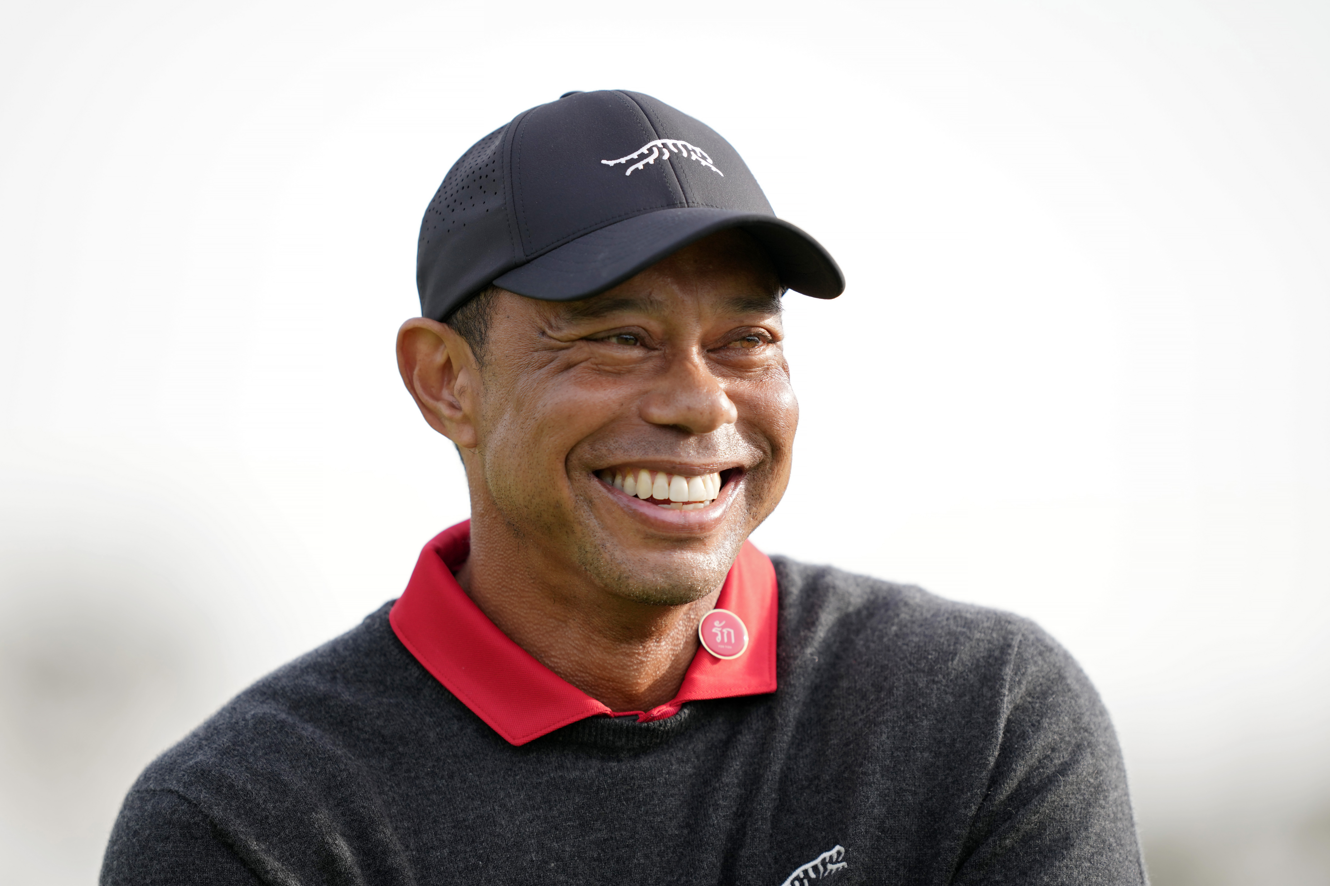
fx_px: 14777
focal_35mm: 400
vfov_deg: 3.4
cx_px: 665
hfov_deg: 5.2
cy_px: 443
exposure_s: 1/1600
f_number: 2.8
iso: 400
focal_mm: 400
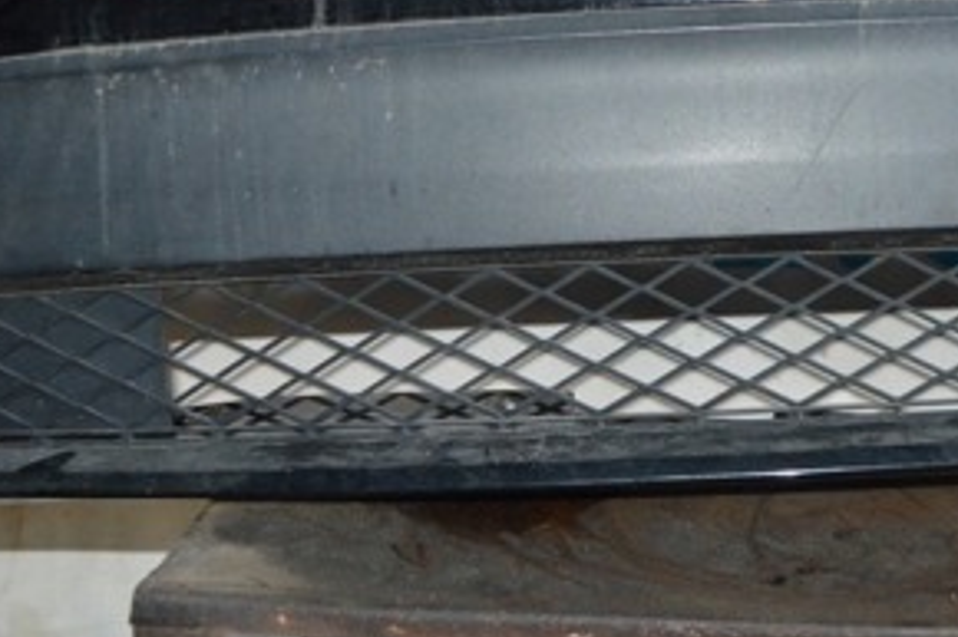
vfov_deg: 17.8
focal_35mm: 76
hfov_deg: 26.4
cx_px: 664
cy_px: 177
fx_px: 2024
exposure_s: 1/60
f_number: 3.8
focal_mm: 23
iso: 800
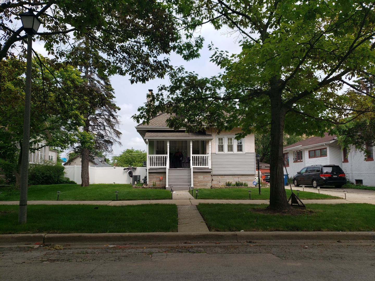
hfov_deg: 67.3
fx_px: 282
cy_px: 140
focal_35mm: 26
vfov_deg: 53.1
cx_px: 188
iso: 50
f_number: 1.5
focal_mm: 4.3
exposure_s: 1/2439
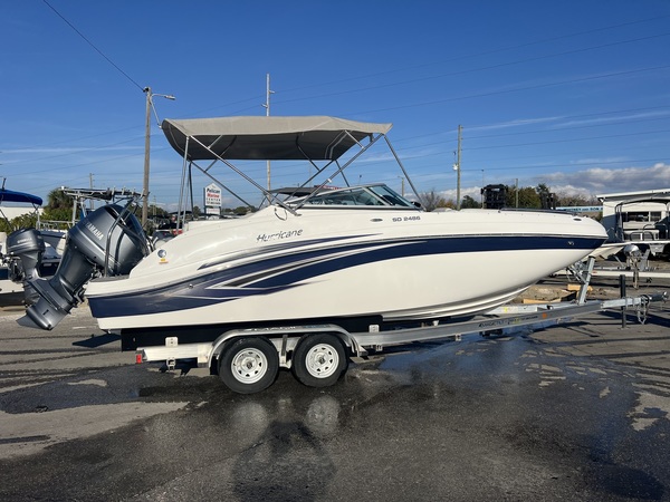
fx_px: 503
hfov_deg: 67.3
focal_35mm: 26
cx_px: 335
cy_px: 251
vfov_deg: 53.1
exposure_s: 1/11364
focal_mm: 5.7
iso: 50
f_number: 1.5
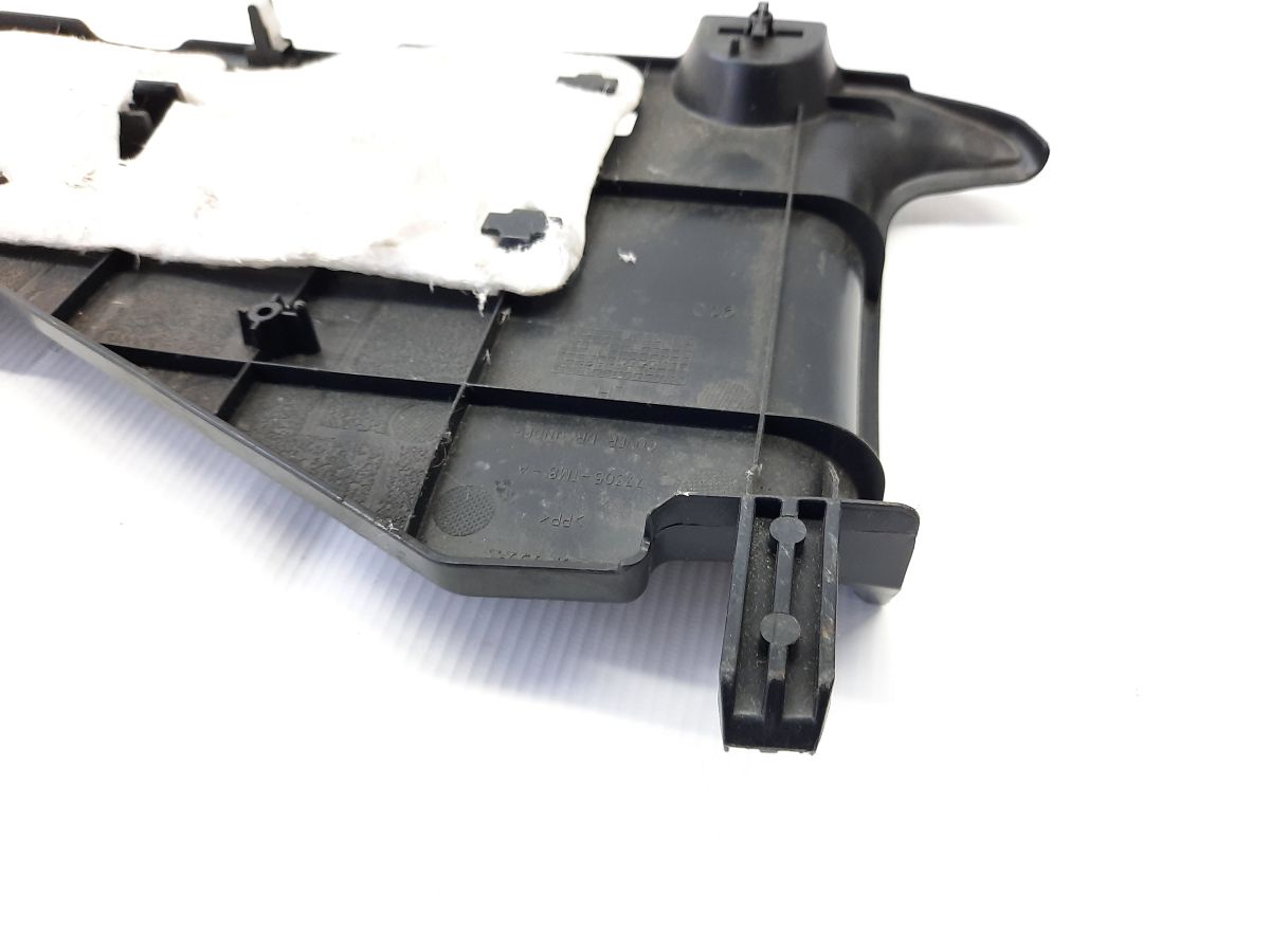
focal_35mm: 25
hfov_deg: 69.4
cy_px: 476
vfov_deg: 54.9
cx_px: 635
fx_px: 917
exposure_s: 1/50
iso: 160
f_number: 2
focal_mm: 4.6
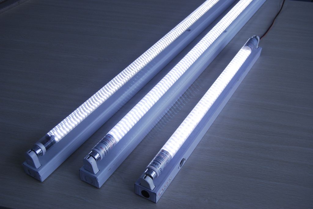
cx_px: 156
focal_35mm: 46
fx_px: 405
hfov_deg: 42.3
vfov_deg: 29.0
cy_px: 104
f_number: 5.6
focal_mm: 31
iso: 400
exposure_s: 1/125
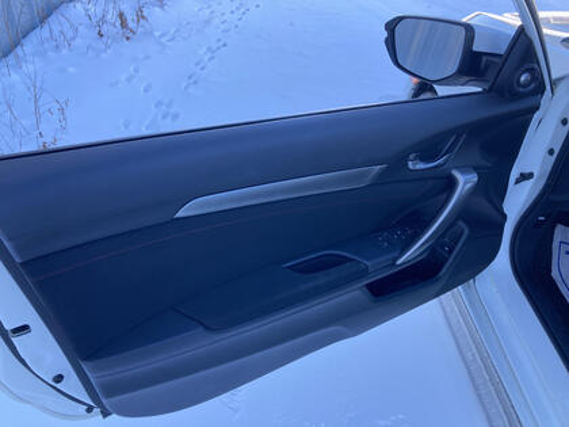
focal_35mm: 28
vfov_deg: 49.7
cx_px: 284
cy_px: 214
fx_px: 460
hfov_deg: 63.4
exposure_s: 1/414
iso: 20
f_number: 1.8
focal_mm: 3.99
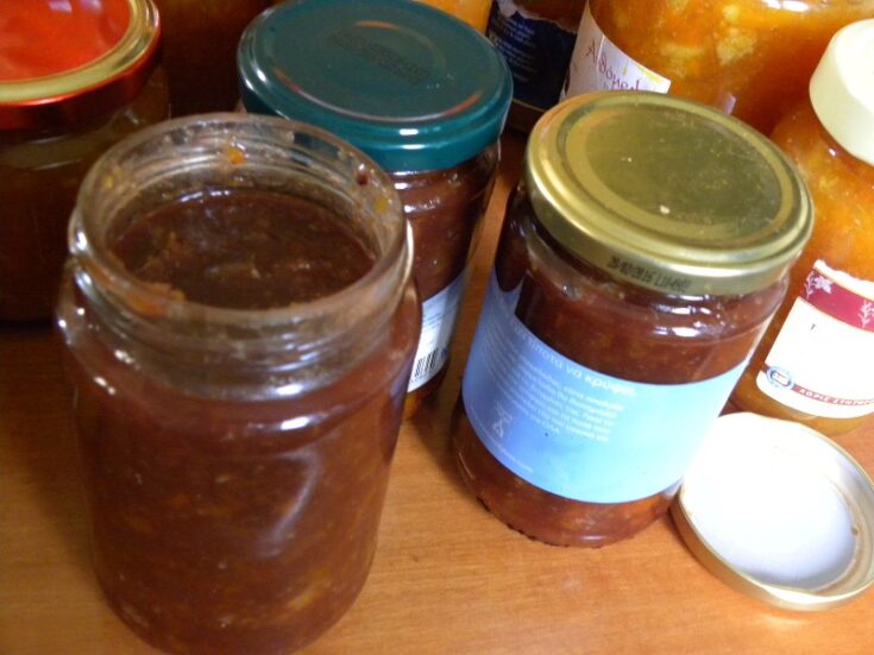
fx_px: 1035
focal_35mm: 41
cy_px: 328
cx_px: 437
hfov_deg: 45.8
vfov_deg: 35.1
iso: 400
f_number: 3.2
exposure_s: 1/19.7
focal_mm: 7.3
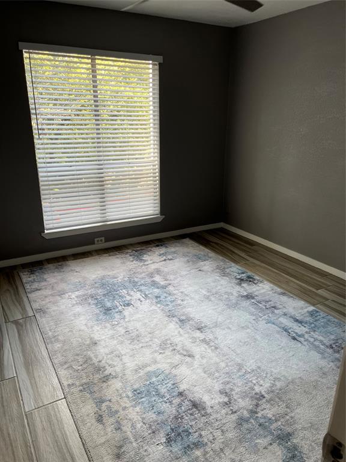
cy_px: 231
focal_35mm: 26
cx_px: 173
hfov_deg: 53.1
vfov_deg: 67.3
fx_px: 347
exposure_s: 1/121
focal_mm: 5.1
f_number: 1.6
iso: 50
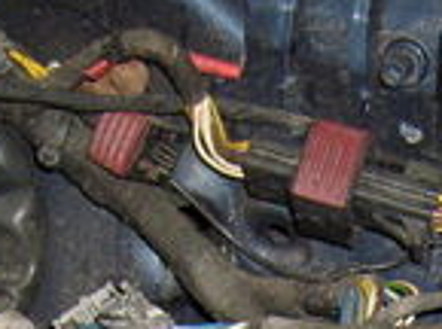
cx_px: 348
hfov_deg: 12.7
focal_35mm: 155
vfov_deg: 8.9
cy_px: 701
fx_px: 1974
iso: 100
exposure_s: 1/45
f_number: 2.8
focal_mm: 5.8
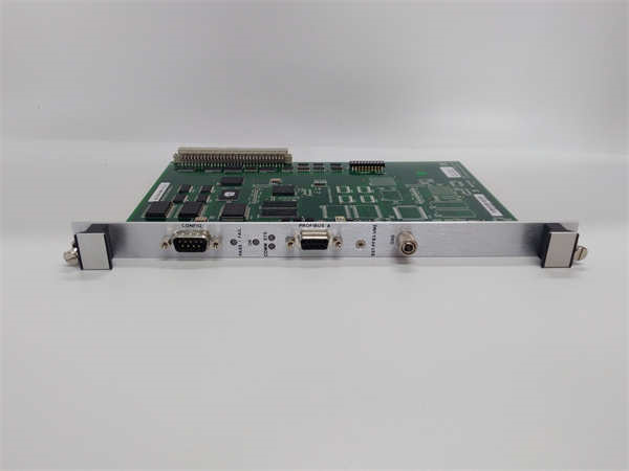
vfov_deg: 51.4
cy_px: 236
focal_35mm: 27
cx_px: 314
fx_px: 491
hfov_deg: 65.3
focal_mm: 3.79
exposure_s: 1/50
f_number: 2
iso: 124
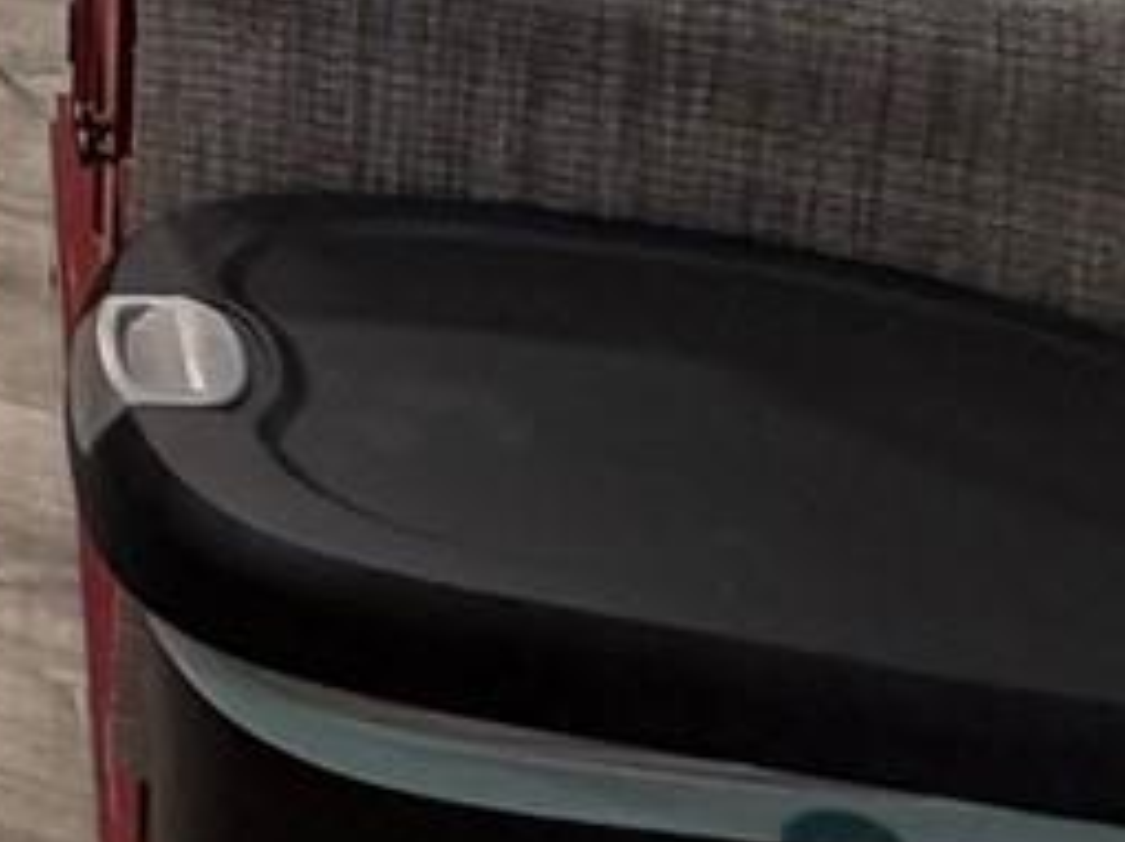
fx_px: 2859
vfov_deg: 12.8
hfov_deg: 15.0
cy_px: -1181
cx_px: -1478
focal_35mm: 88
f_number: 2.2
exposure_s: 1/120
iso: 160
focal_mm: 2.22
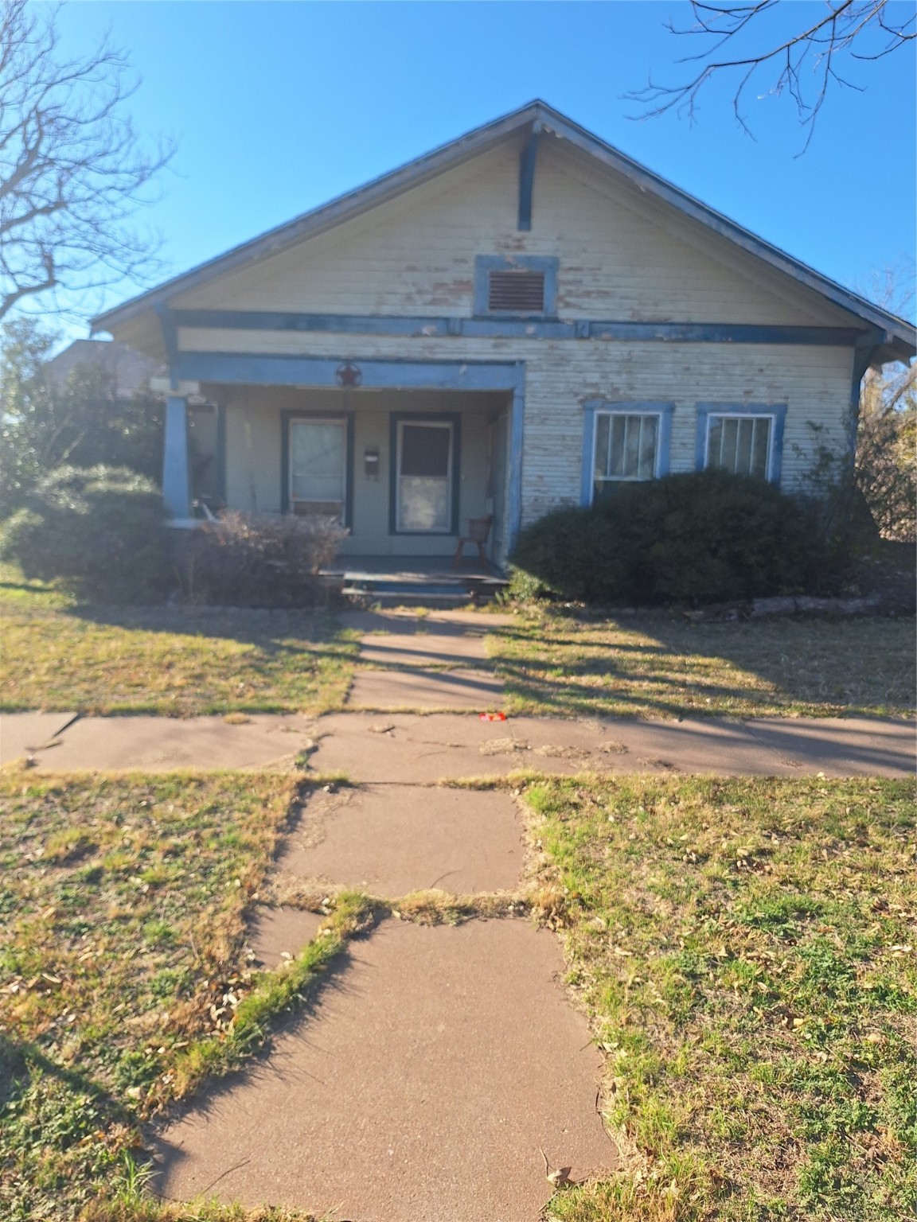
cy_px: 611
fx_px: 812
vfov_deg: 73.9
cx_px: 458
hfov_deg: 58.9
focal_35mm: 23
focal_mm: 5.54
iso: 40
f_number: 1.8
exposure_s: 1/1912
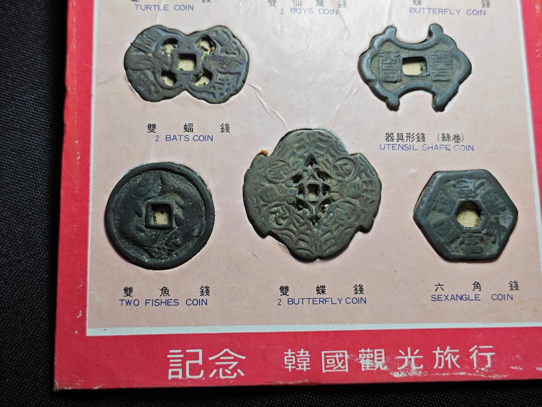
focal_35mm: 49
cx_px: 271
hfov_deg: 38.9
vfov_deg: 29.7
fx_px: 767
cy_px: 204
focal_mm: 5.84
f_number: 1.6
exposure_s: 1/100
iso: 100
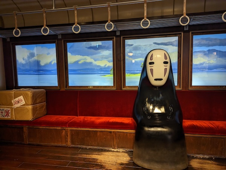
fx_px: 157
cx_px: 113
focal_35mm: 24
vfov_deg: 57.0
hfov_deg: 71.5
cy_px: 85
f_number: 1.85
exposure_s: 1/31.8
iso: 95
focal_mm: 6.81
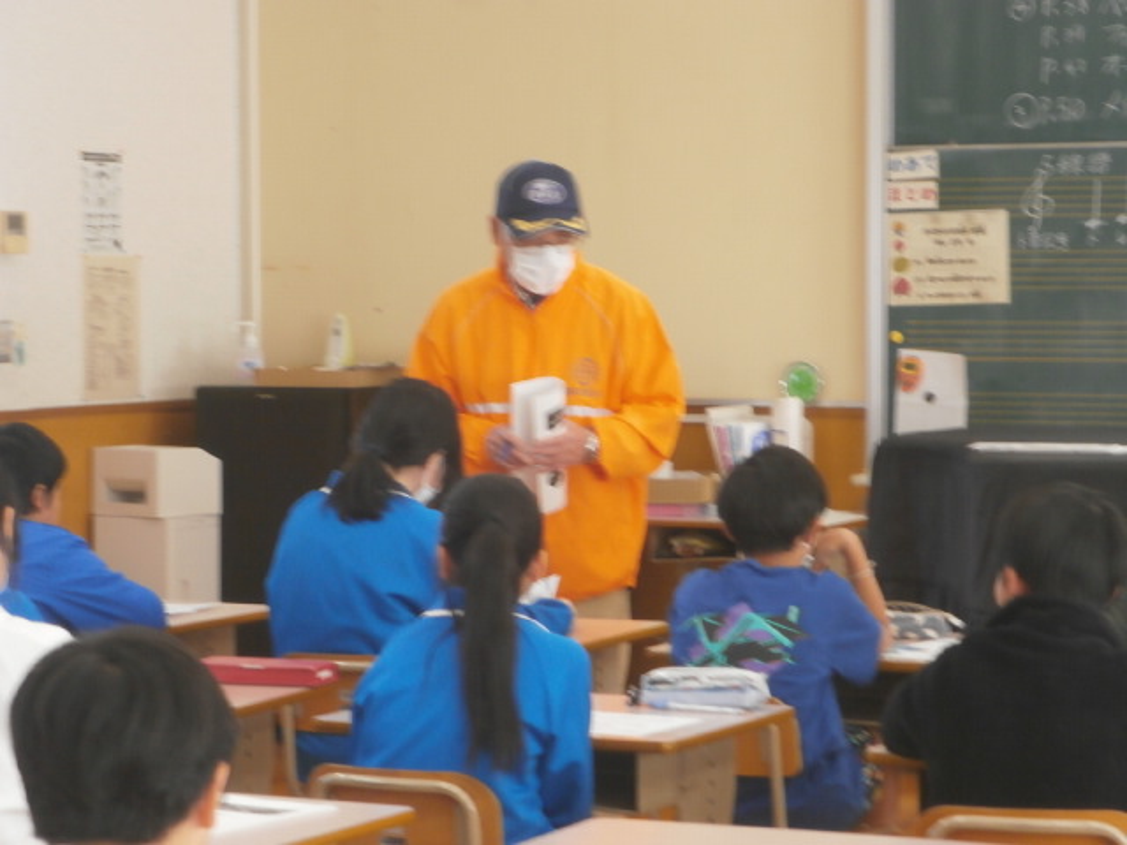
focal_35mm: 111
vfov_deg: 13.3
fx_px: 3614
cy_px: 422
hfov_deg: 17.7
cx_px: 564
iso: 200
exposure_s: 1/20
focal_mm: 19.6
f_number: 5.8
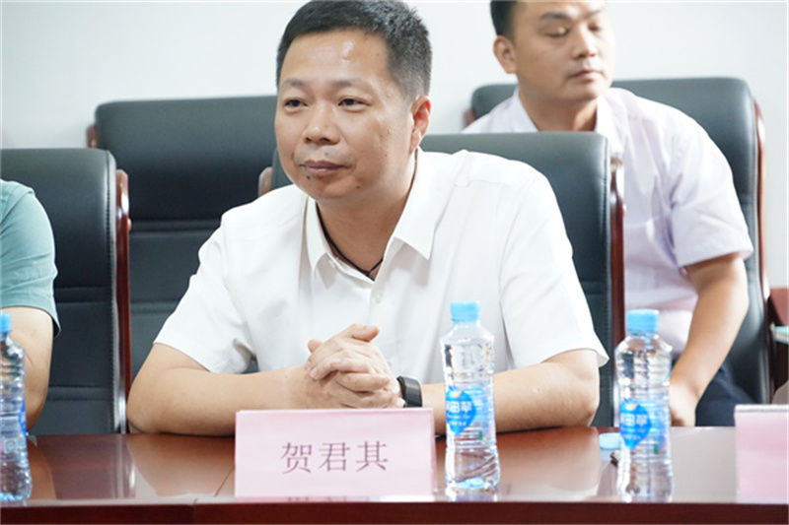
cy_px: 262
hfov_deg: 12.2
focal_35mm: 169
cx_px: 394
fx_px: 3703
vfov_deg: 8.1
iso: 6400
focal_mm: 169
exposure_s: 1/50
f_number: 6.3
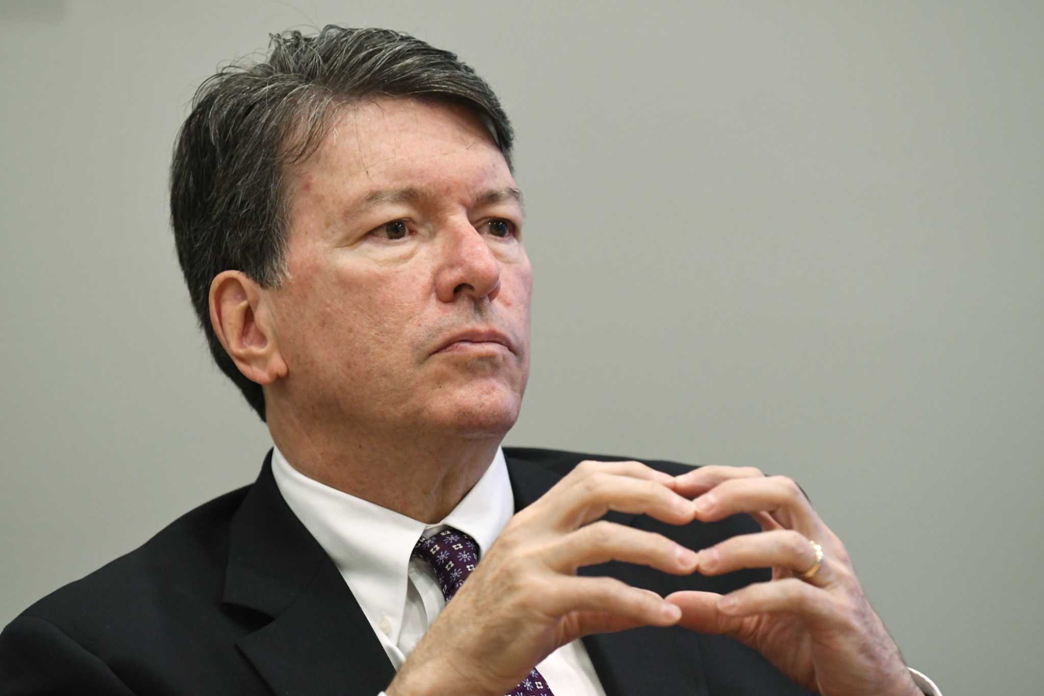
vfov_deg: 6.1
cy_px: 348
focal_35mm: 225
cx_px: 522
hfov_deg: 9.1
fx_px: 6524
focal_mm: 150
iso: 3200
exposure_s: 1/160
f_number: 2.8
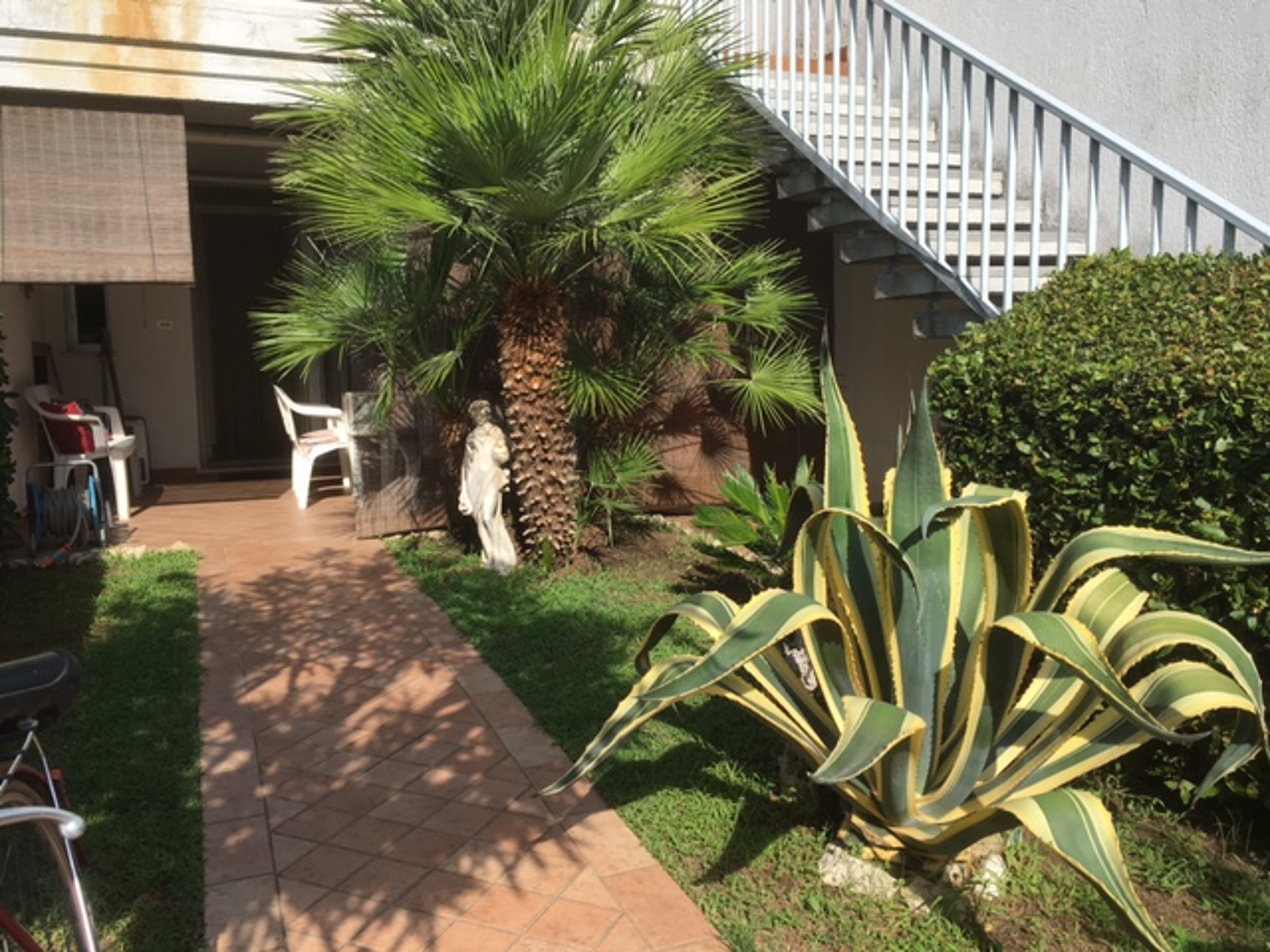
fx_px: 1064
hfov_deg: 61.7
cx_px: 635
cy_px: 476
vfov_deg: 48.2
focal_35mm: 29
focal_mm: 4.15
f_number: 2.2
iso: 25
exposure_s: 1/1148
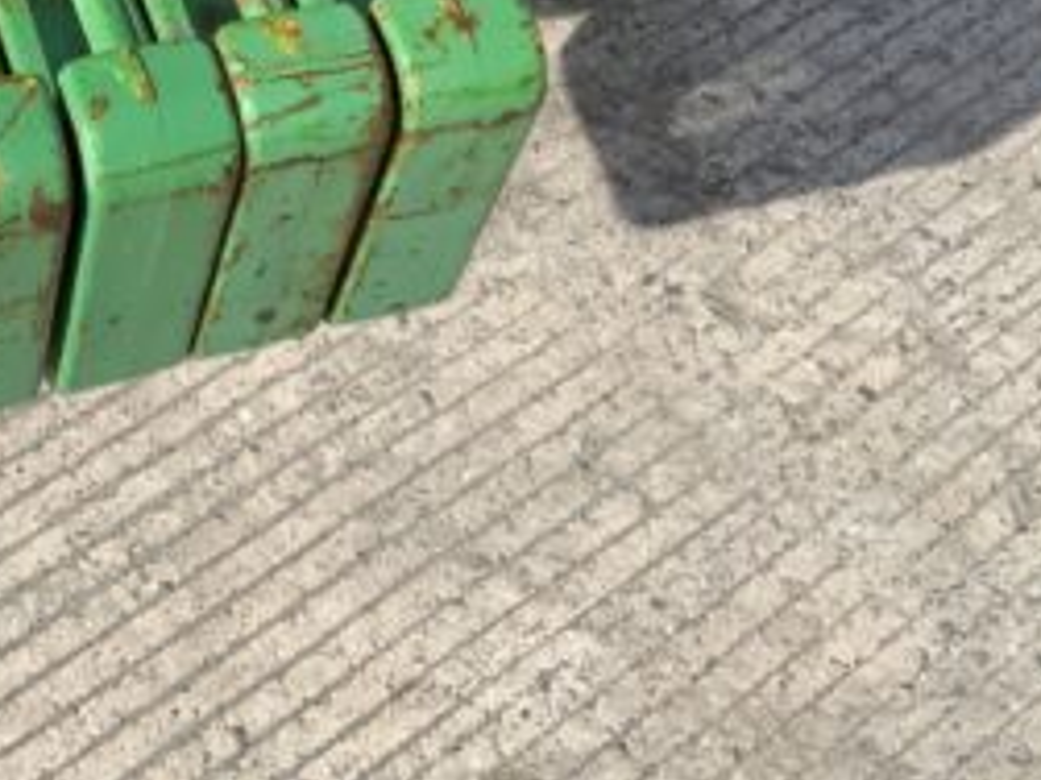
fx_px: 2224
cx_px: 170
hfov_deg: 25.8
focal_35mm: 74
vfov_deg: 19.1
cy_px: -79
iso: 16
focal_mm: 3
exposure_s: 1/1221
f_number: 1.8
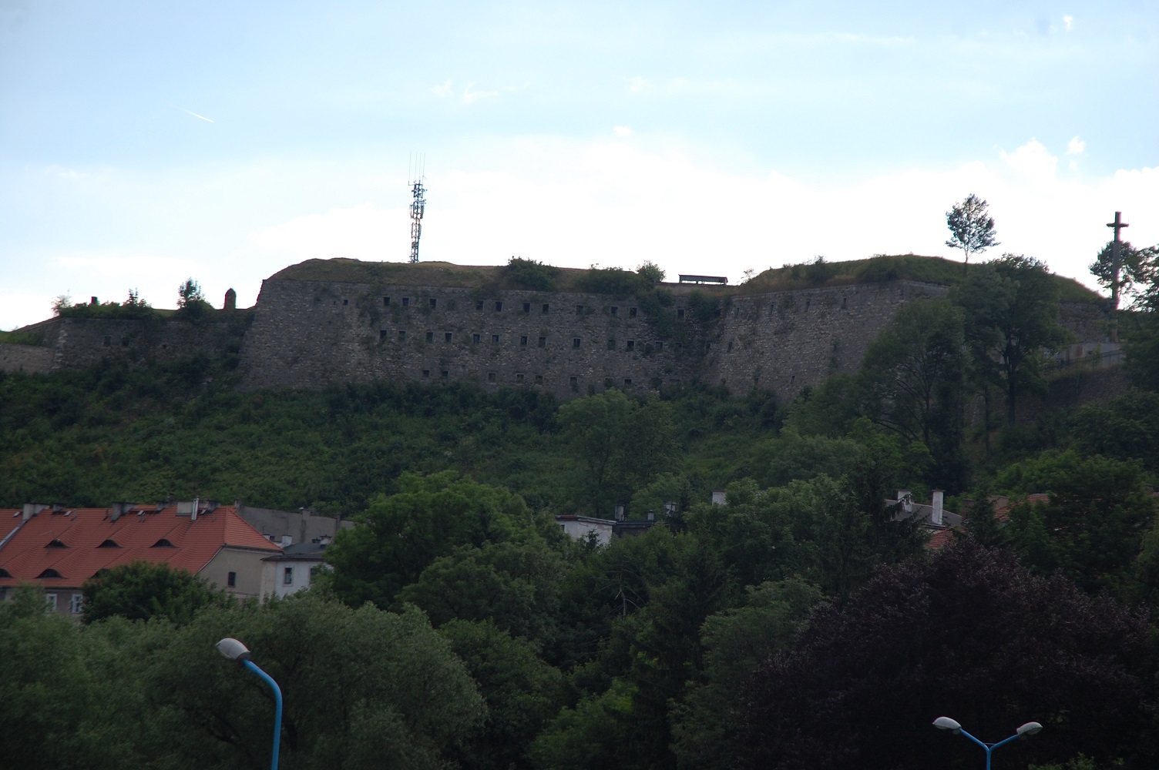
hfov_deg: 19.5
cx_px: 580
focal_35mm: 105
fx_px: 3377
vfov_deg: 13.0
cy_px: 385
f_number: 5.6
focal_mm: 70
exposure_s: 1/500
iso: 200
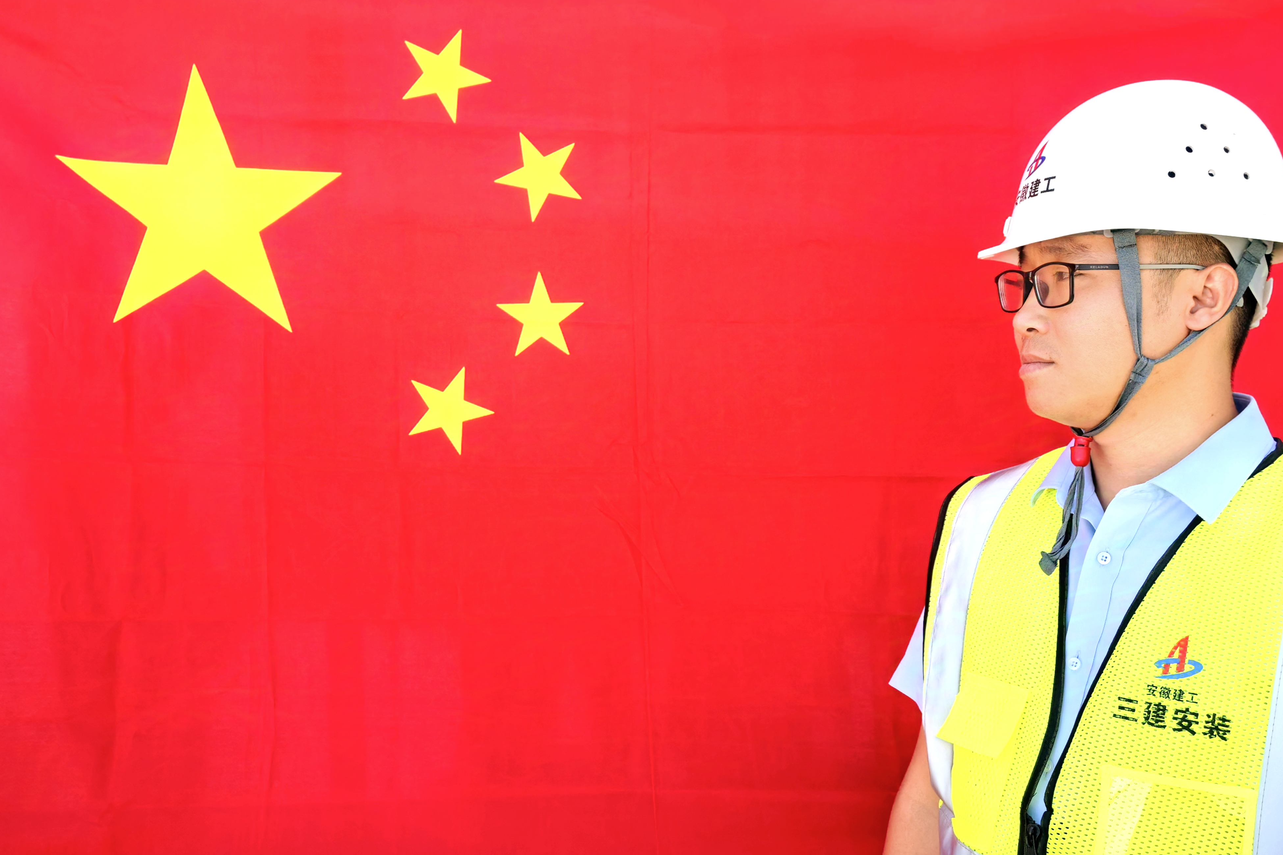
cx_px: 650
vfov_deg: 35.0
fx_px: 1354
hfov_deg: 50.7
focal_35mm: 38
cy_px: 438
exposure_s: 1/957
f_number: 2
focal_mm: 5.75
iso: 50
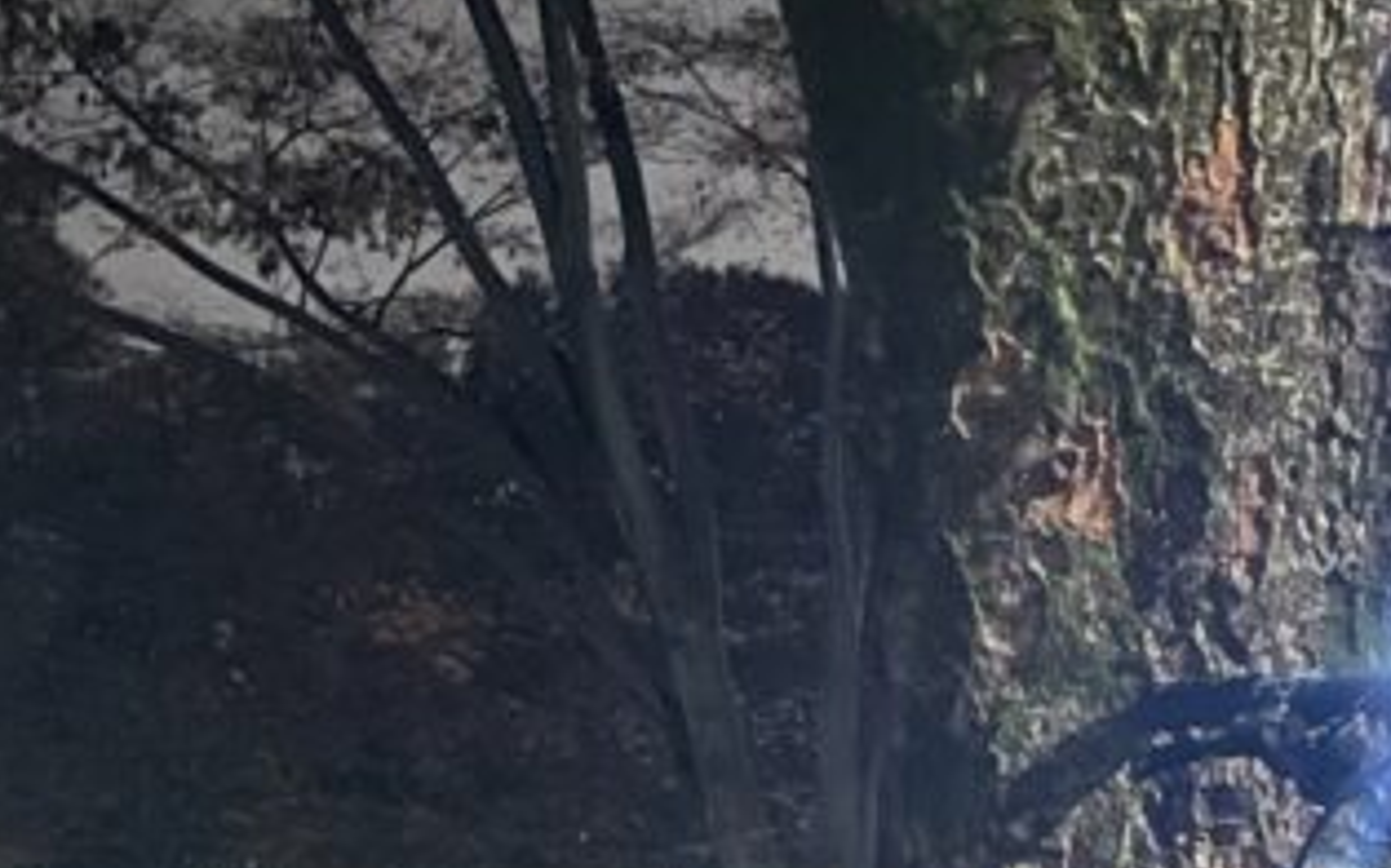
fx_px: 3411
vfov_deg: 13.4
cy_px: 1430
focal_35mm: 90
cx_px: 1466
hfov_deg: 22.0
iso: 640
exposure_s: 1/4
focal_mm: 4.2
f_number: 1.6
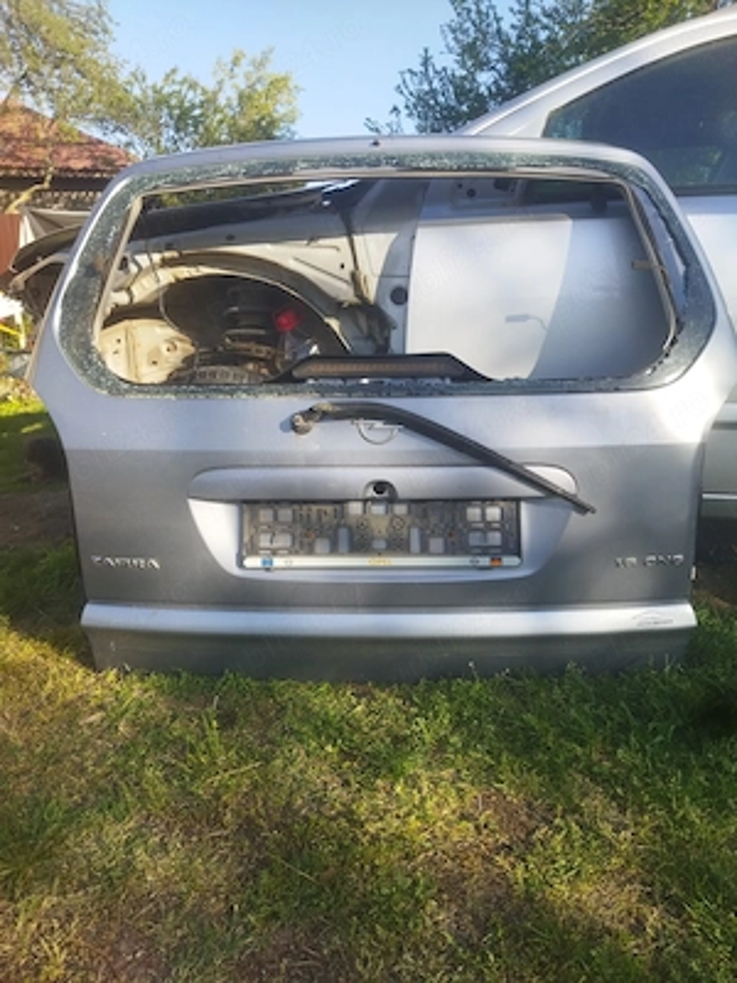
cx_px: 368
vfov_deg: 65.3
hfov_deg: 51.4
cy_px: 492
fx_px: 766
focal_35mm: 27
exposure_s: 1/1124
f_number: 1.79
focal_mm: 4.71
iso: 100
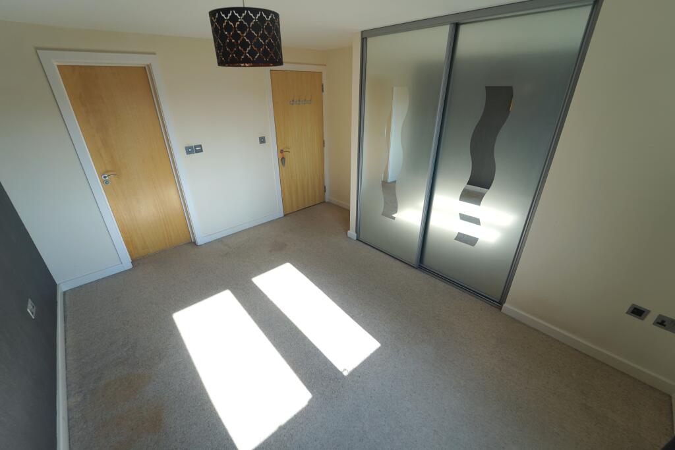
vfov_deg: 81.2
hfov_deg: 104.2
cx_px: 338
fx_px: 263
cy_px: 225
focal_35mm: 14
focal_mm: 14
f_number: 5.6
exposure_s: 1/80
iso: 100
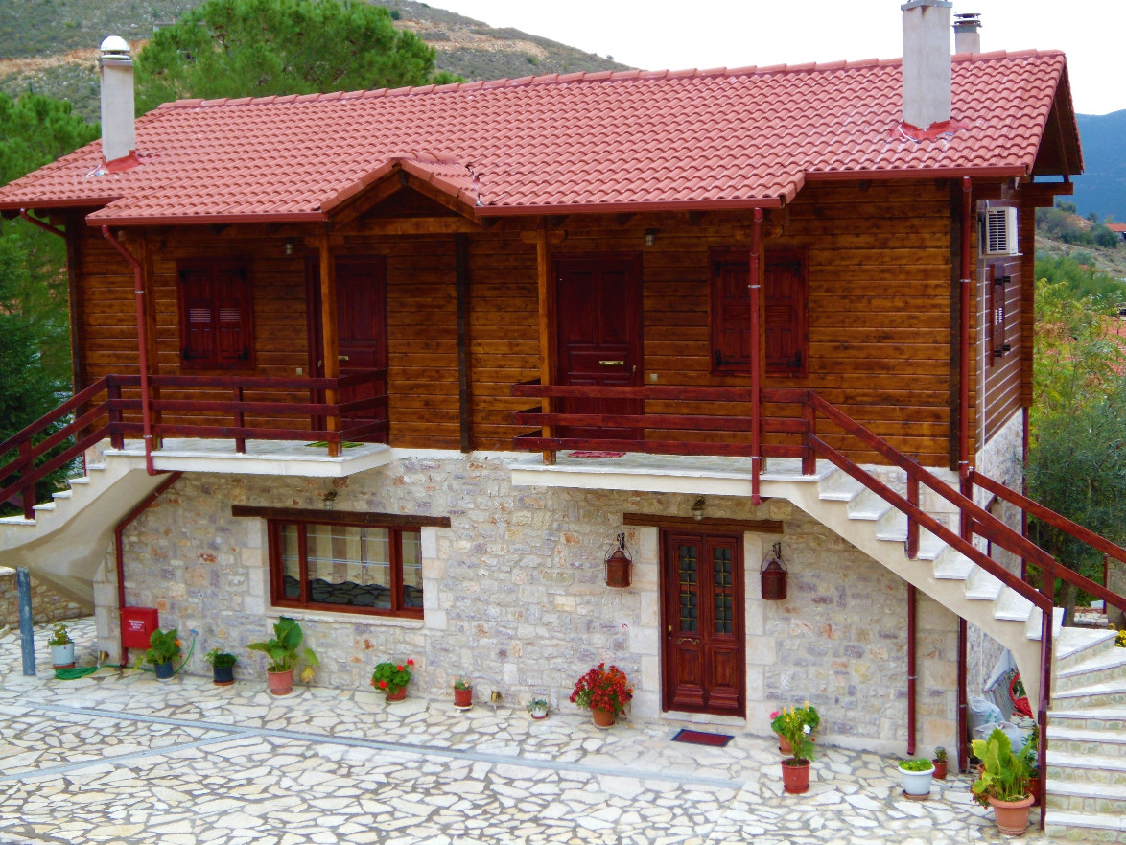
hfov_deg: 40.4
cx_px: 575
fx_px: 1529
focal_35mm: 47
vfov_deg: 30.9
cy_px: 417
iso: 100
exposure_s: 1/60
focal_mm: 9.9
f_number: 3.7
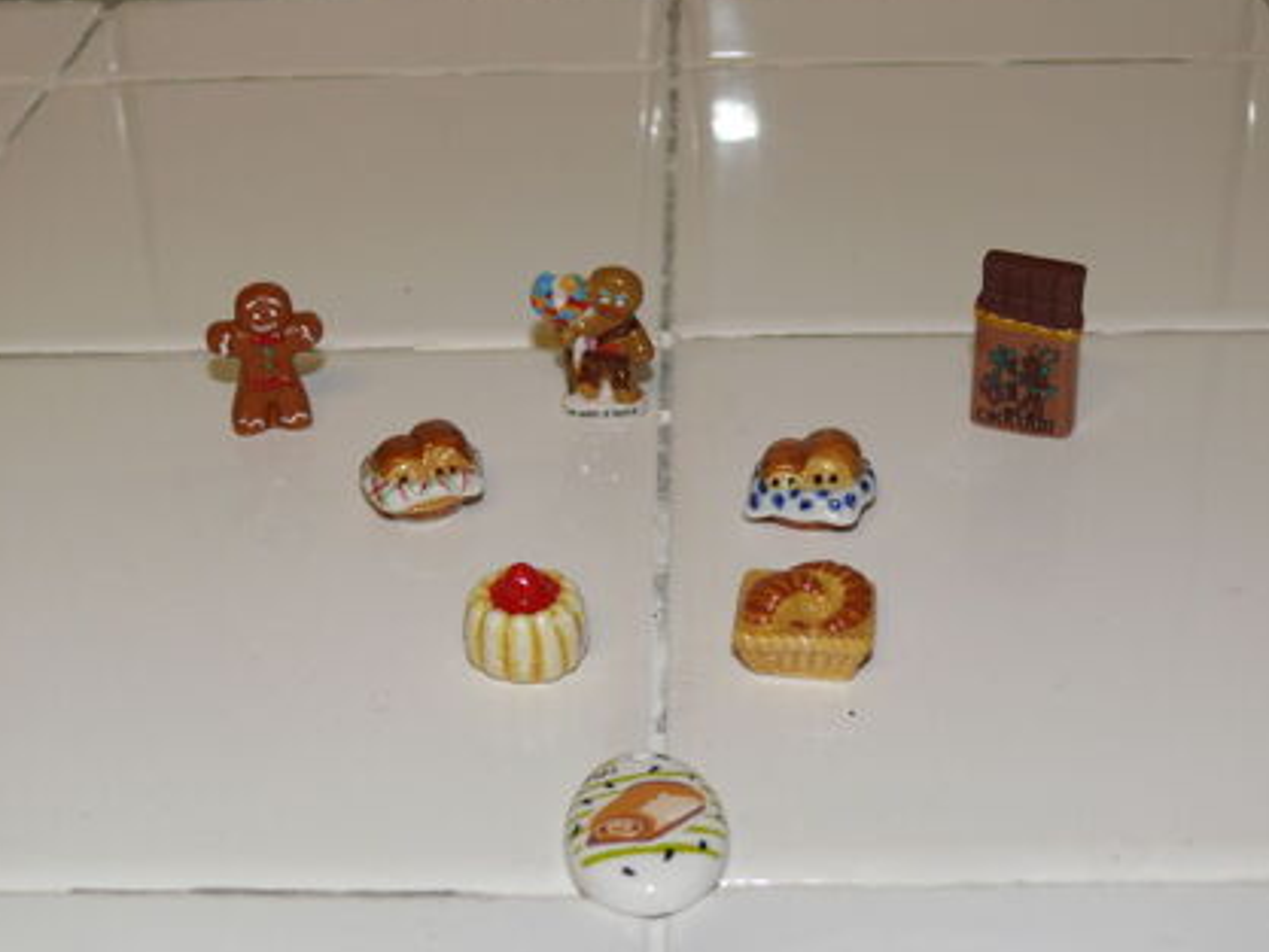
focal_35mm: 61
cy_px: 526
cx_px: 609
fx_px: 2237
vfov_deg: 24.0
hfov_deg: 31.7
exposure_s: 1/30
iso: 100
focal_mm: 9.9
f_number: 3.2
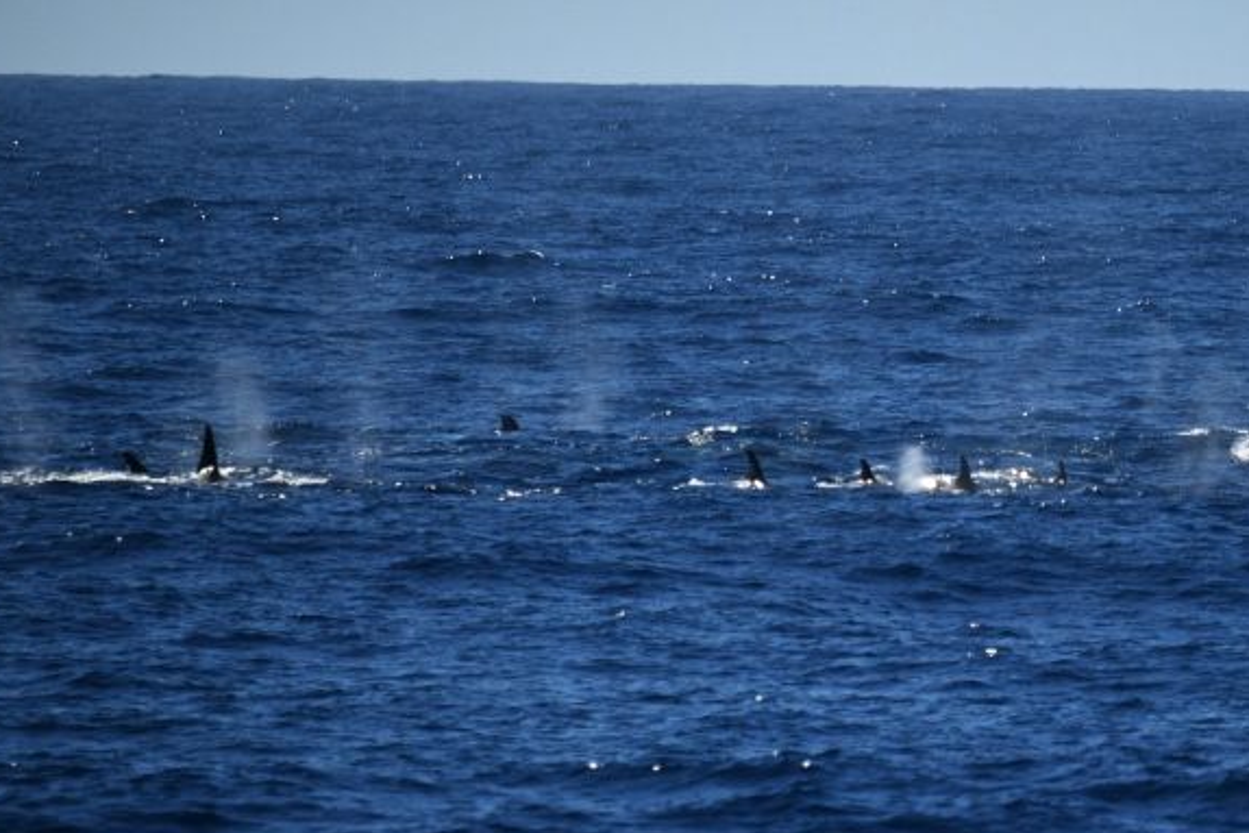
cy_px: 369
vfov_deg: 1.6
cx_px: 842
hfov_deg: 2.5
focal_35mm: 836
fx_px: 29010
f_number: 6.3
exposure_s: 1/8000
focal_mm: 600
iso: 800
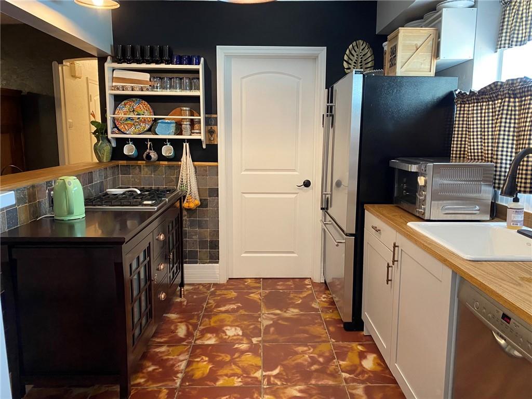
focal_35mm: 26
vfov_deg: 53.1
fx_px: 400
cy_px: 200
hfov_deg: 67.3
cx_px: 266
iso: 400
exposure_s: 1/60
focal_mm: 4.25
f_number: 1.8
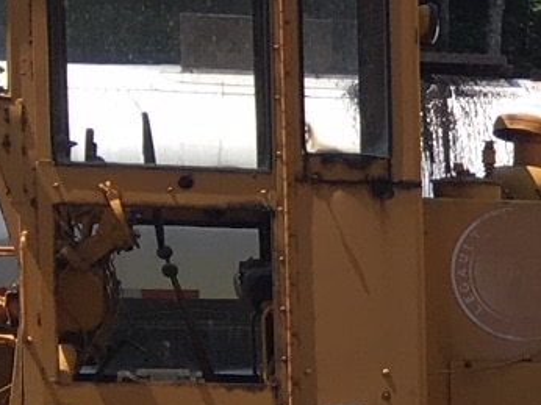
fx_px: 2639
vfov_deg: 8.6
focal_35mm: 169
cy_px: 580
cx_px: 1518
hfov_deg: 9.6
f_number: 2.2
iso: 25
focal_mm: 4.15
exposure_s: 1/1083
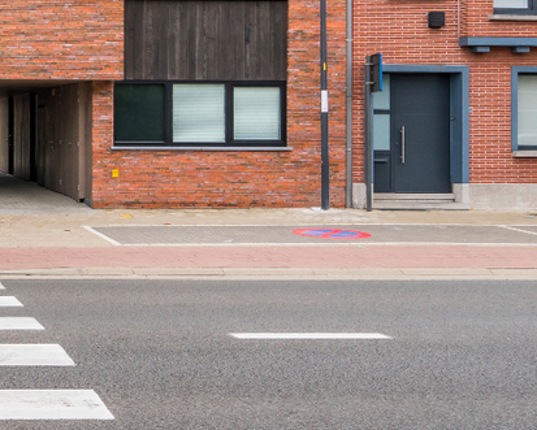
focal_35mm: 49
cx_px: -99
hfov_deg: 32.0
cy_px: -133
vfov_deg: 26.2
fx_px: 779
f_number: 11
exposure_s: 1/125
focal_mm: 16
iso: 500
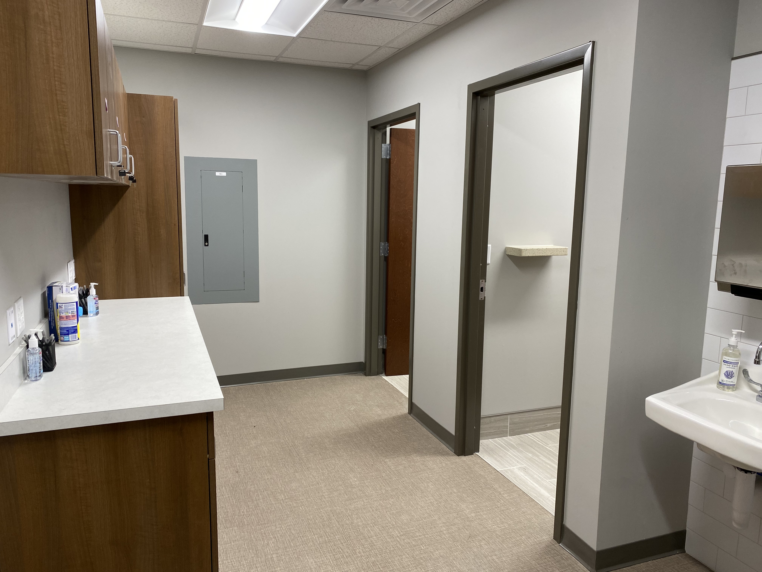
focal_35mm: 26
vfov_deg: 53.1
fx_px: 572
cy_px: 286
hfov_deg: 67.3
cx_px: 381
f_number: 1.8
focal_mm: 4.25
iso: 80
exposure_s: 1/60
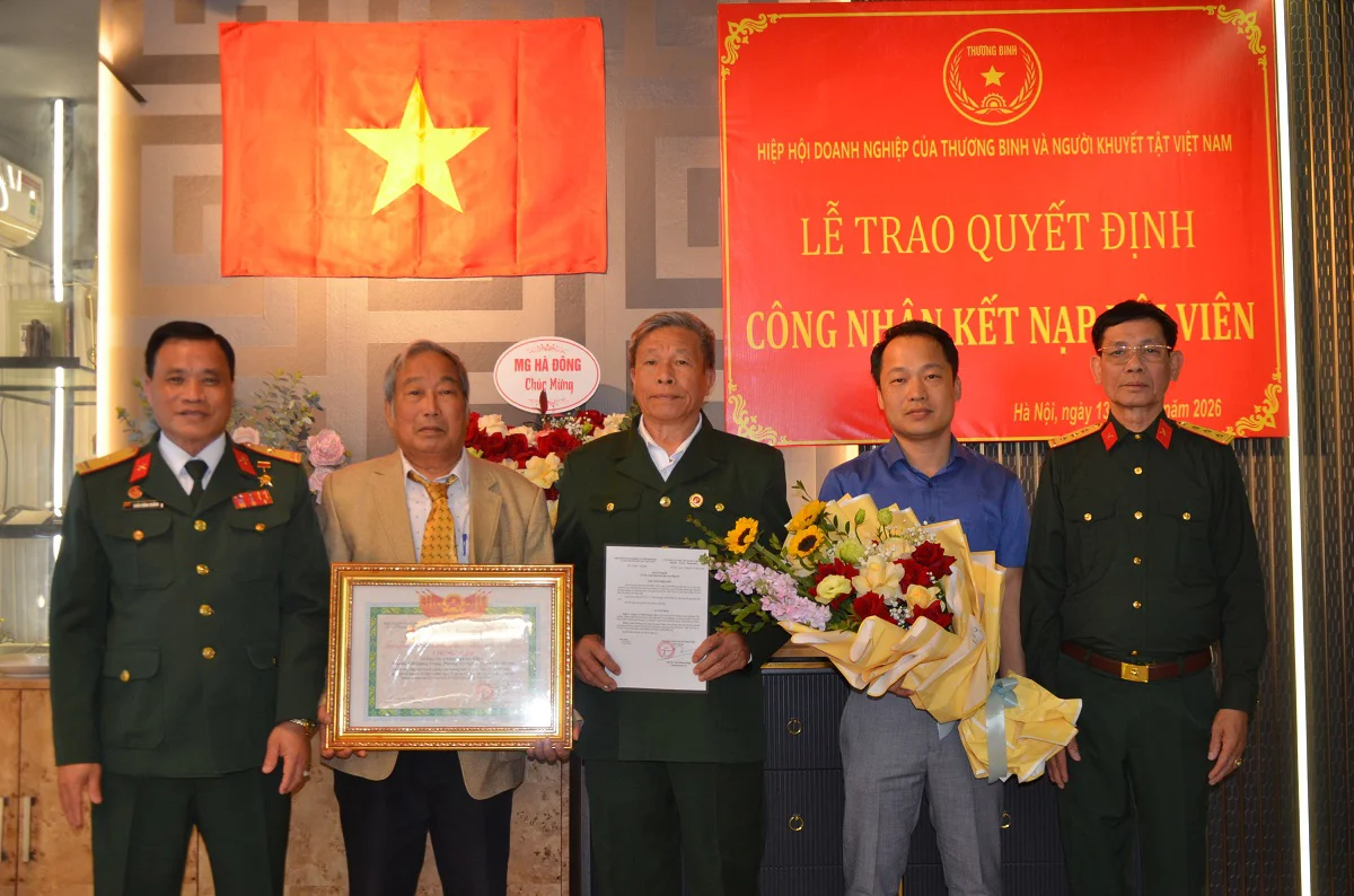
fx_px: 1576
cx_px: 677
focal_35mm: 42
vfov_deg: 31.7
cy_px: 448
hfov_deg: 46.5
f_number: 4
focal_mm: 28
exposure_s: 1/60
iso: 800
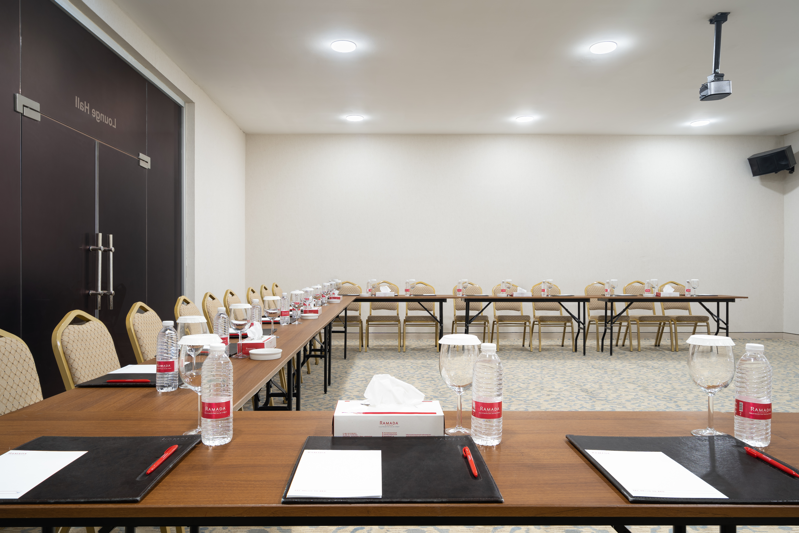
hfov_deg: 73.7
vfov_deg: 53.1
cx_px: 400
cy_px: 266
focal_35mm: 24
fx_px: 533
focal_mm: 24
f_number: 8
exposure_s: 1/10
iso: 50
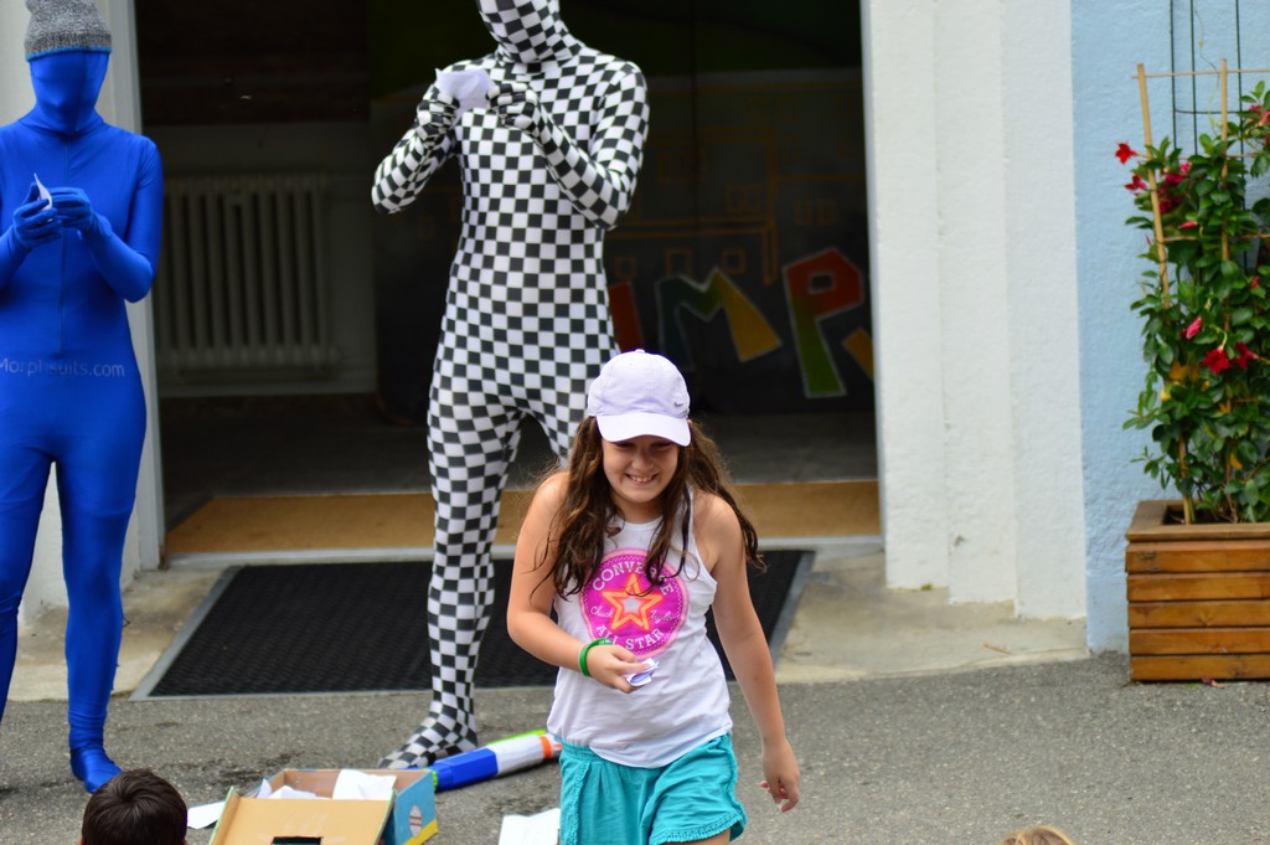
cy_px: 422
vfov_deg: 6.8
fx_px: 7138
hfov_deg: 10.2
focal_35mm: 202
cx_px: 635
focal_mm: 135
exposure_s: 1/500
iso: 200
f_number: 4.2
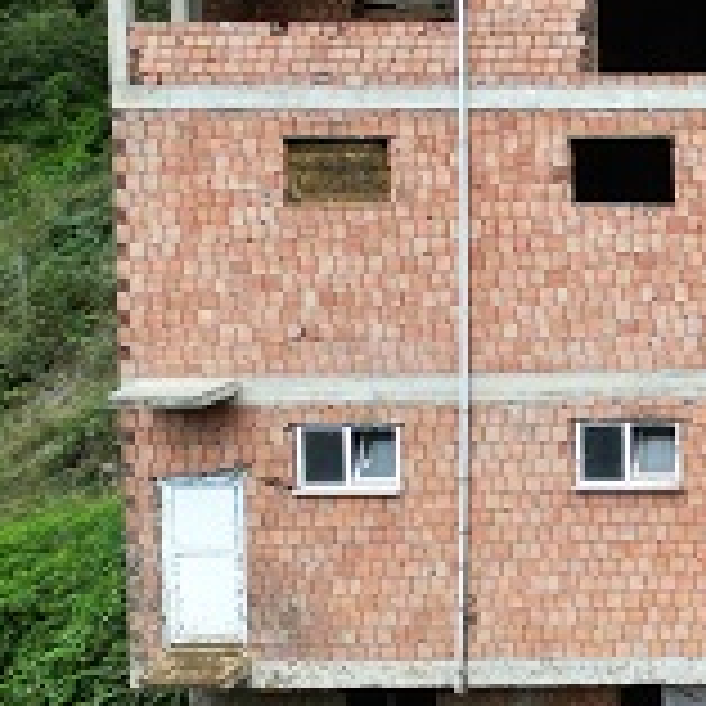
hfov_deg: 17.9
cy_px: 301
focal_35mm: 81
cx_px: 1196
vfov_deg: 21.4
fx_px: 1869
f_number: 1.7
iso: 120
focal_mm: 6.72
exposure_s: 1/800
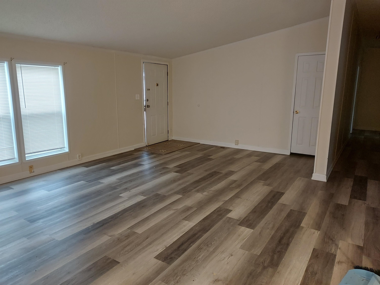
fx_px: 274
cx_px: 190
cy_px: 142
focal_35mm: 25
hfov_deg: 69.4
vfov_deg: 54.9
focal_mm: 4.6
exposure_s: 1/24
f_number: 2
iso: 400
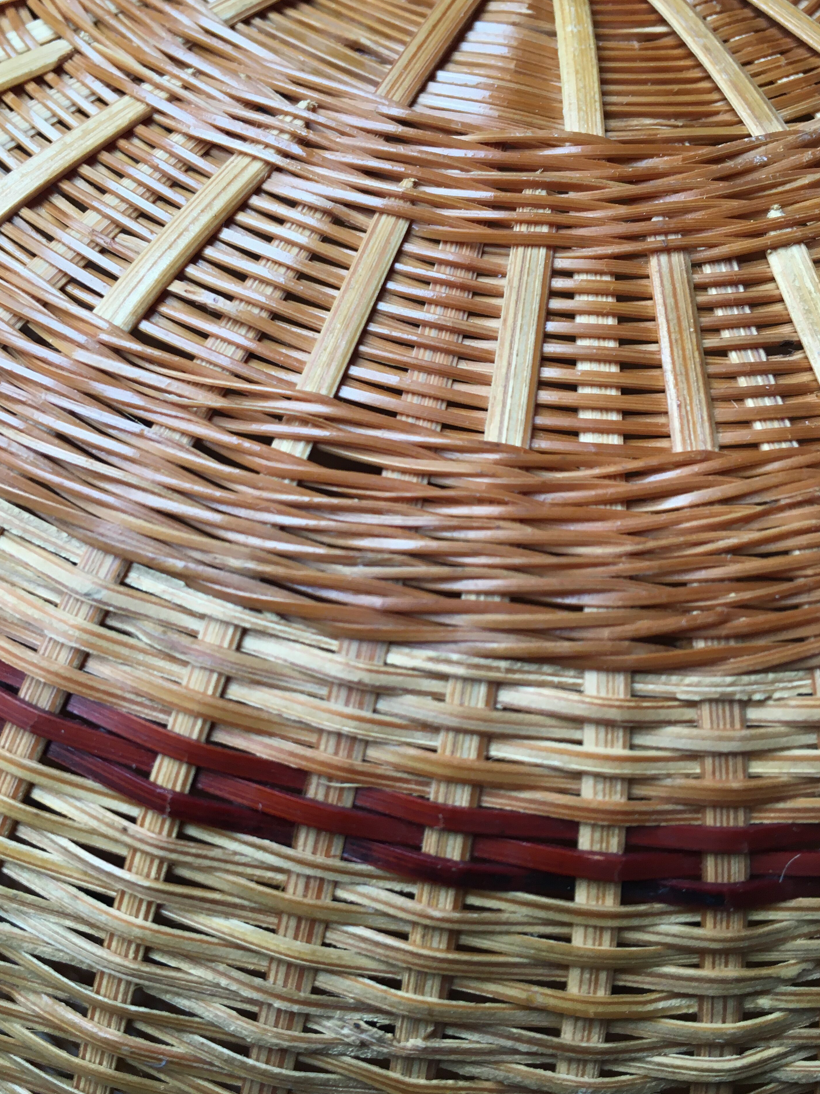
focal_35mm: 31
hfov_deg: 45.4
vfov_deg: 58.4
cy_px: 545
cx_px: 390
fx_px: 979
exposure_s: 1/33
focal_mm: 4.15
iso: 32
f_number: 2.2
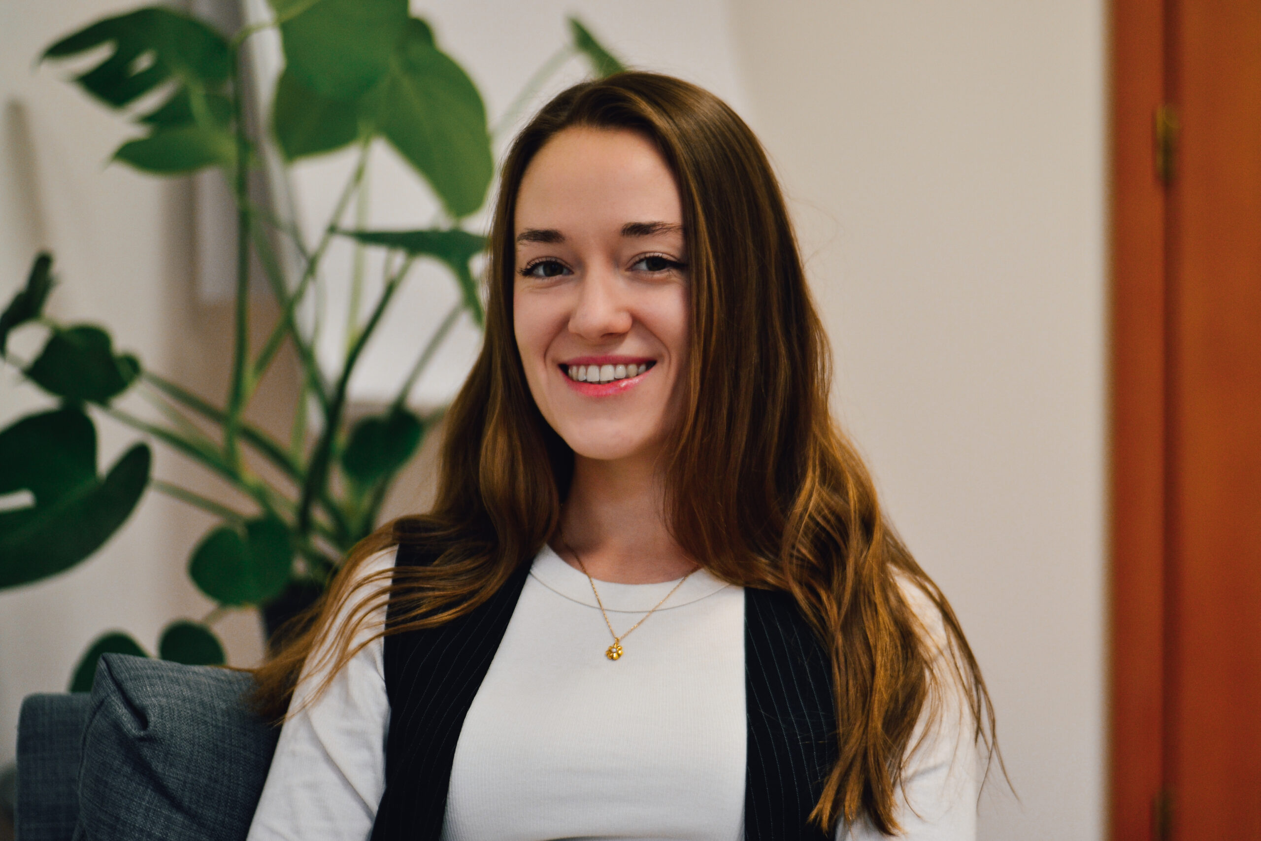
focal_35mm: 75
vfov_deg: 18.2
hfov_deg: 27.0
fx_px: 2627
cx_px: 630
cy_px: 420
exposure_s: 1/160
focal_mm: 50
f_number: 1.8
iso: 400
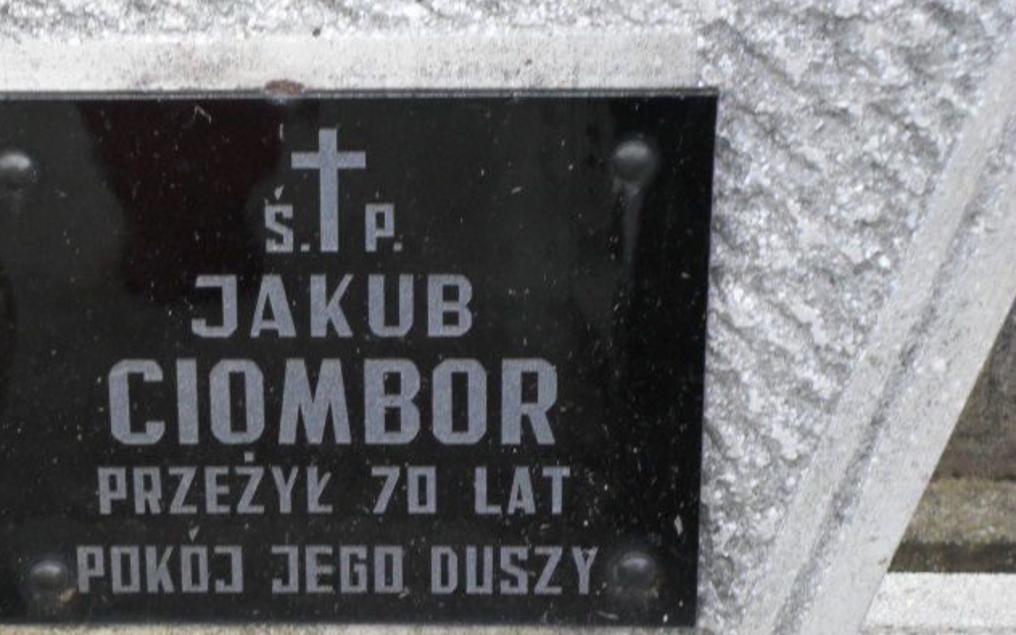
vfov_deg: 8.8
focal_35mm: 148
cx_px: 195
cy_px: 442
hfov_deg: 14.1
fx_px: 4097
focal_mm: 15.4
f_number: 4.3
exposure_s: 1/60
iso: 100
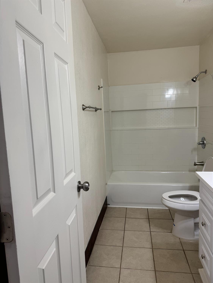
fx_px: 197
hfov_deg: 56.8
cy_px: 142
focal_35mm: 24
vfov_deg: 71.6
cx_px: 106
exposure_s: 1/120
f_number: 1.78
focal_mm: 6.76
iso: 100
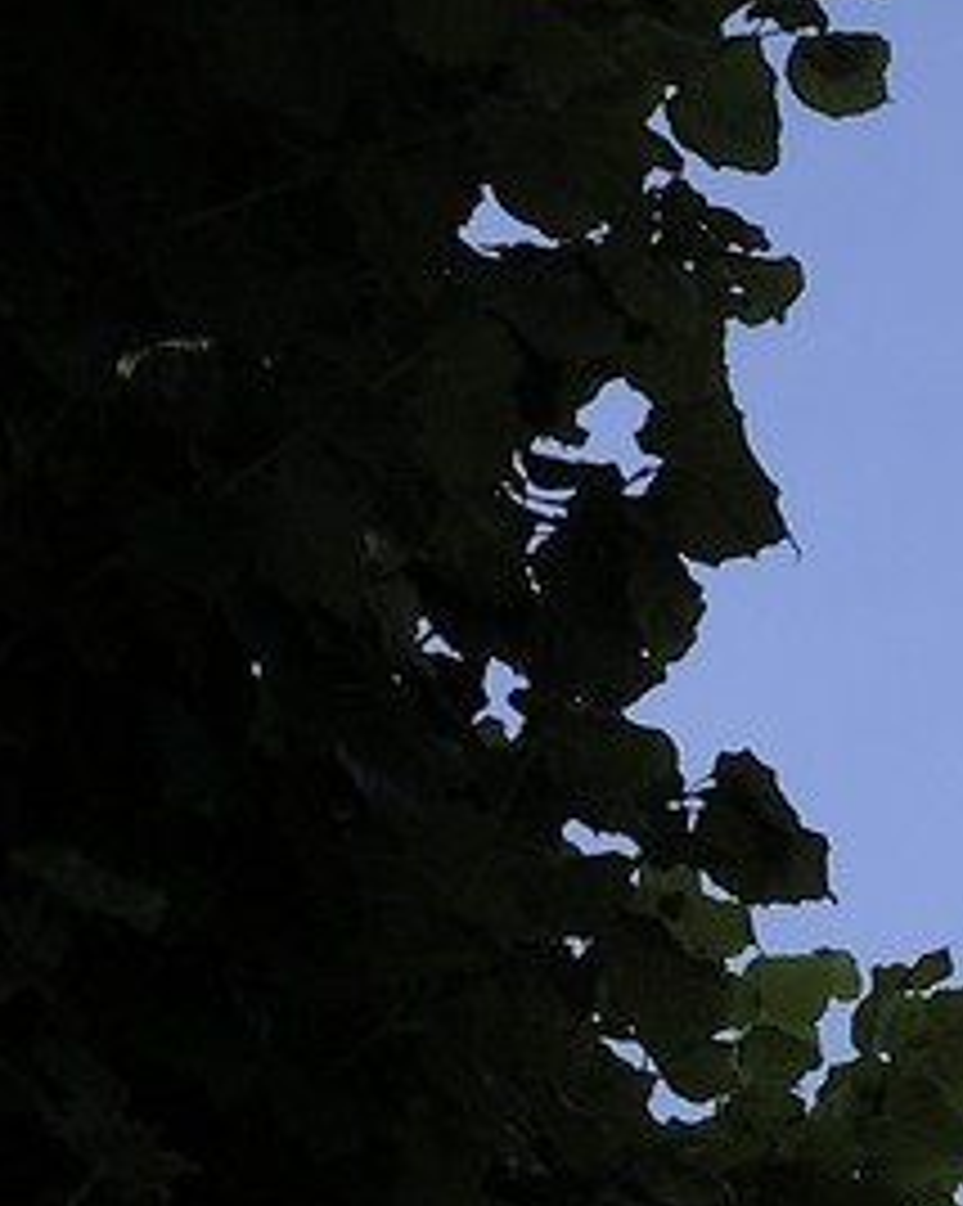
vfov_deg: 8.4
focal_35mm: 196
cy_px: 3488
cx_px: 1953
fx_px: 6991
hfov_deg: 7.5
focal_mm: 35
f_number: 14
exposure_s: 1/125
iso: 200
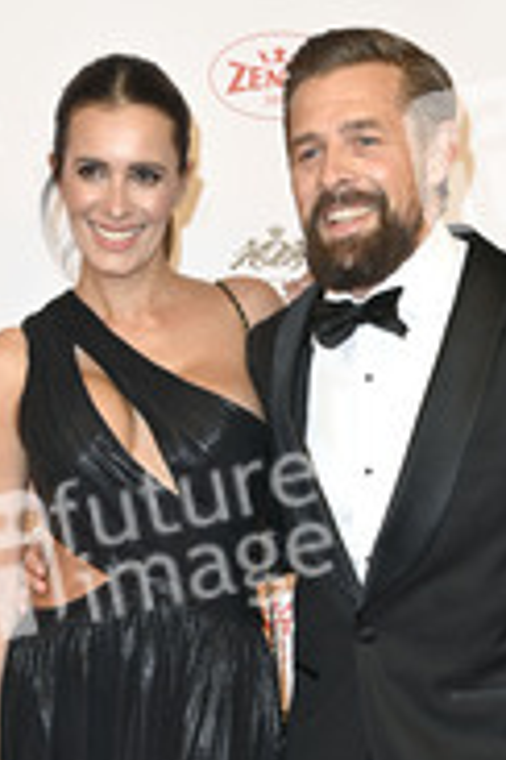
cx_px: 241
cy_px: 760
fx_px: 2298
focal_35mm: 109
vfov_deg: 18.3
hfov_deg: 12.6
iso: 640
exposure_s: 1/200
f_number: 7.1
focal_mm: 50
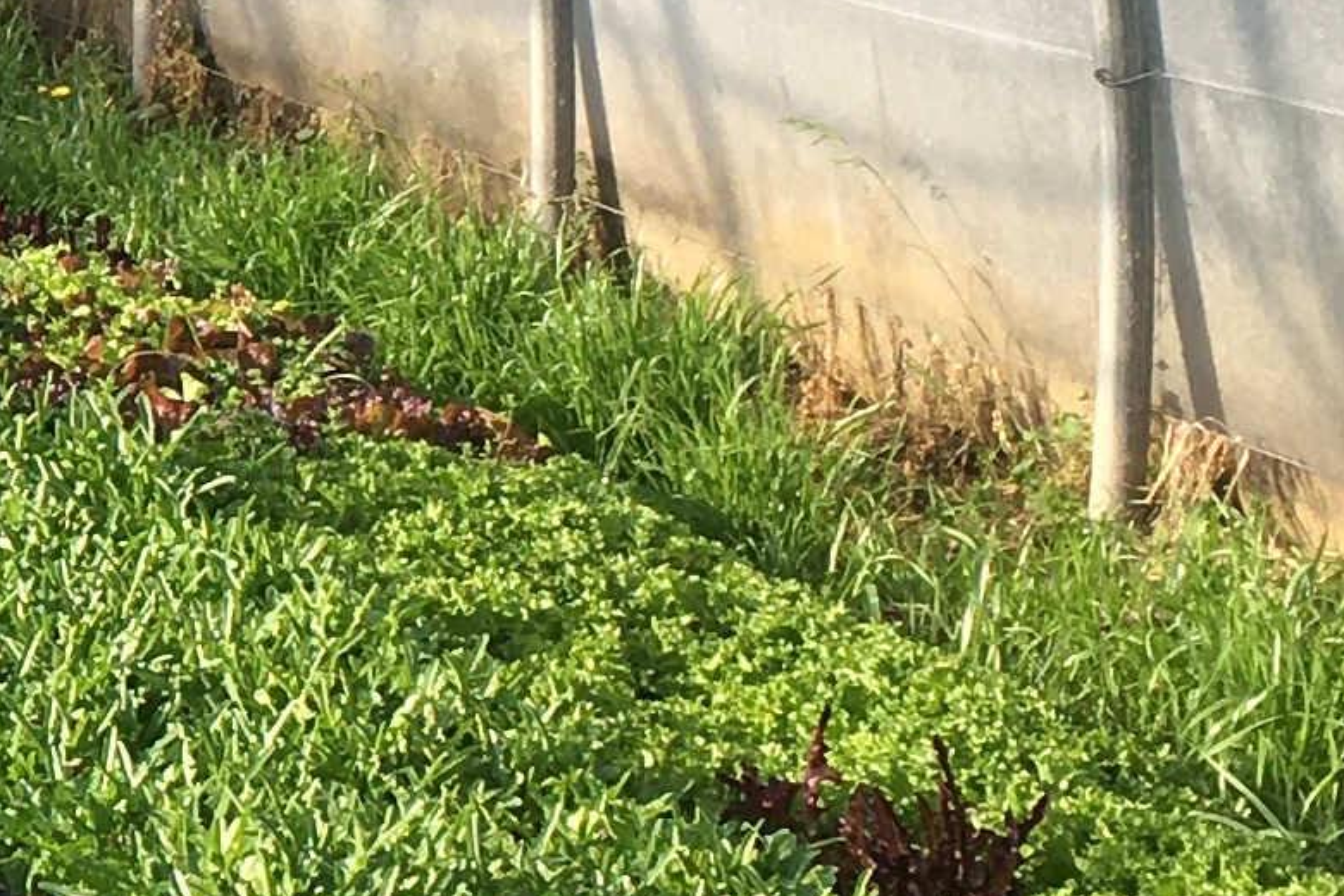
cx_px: -1024
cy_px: 300
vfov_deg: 8.8
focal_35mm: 156
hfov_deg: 12.2
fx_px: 5824
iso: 25
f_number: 2.2
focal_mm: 4.15
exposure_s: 1/578
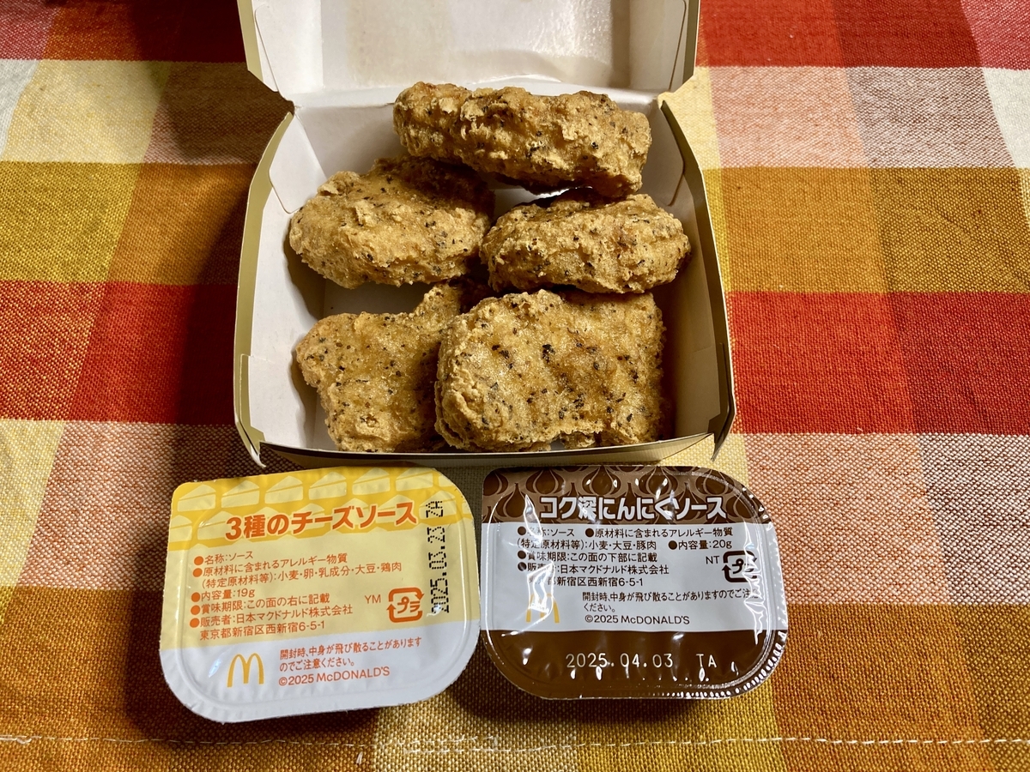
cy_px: 386
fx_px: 833
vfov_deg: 49.7
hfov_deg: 63.4
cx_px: 515
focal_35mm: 28
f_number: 1.8
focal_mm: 3.99
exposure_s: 1/50
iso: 100
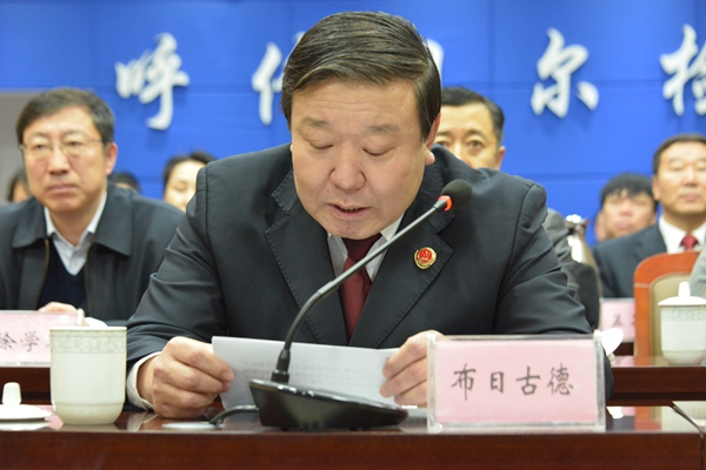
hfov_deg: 20.8
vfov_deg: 14.0
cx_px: 353
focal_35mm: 98
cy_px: 235
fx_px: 1922
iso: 6400
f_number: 6.3
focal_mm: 98
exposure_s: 1/80
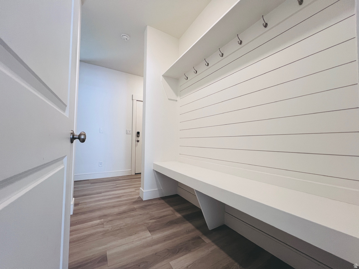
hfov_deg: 106.2
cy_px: 134
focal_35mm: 13
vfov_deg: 89.9
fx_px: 135
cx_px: 180
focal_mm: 1.57
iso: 160
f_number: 1.8
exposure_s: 1/120
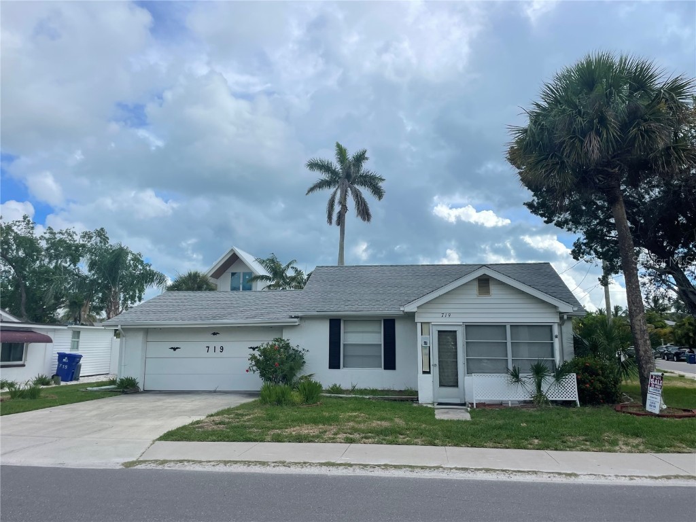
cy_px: 261
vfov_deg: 53.1
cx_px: 348
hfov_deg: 67.3
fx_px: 523
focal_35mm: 26
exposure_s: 1/4132
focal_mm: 4.2
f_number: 1.6
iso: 32
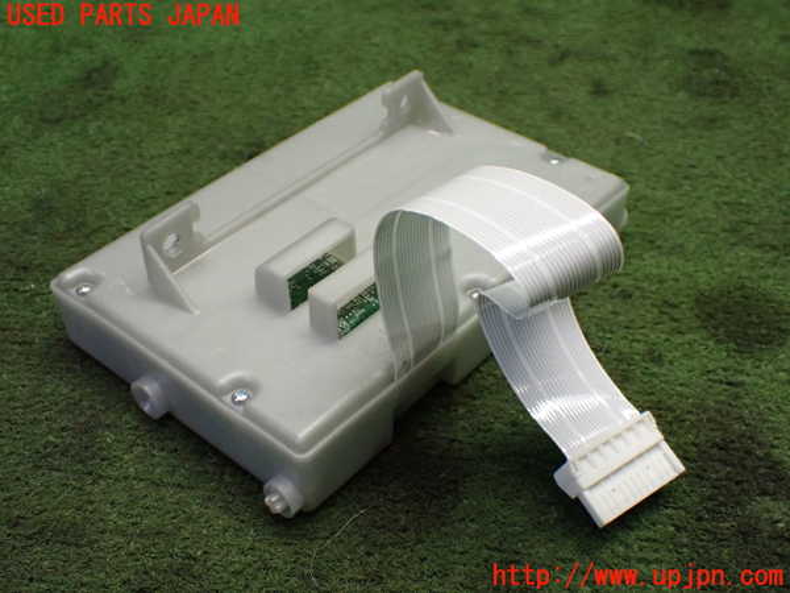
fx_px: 1004
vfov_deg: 32.9
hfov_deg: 42.9
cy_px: 296
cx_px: 395
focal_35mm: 44
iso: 800
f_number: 2.9
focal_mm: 7.84
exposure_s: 1/160
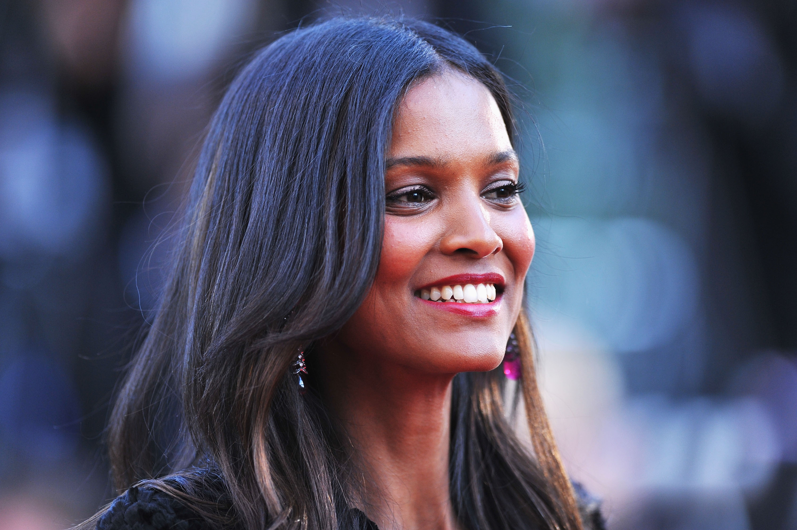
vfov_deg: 4.6
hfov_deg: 6.9
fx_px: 6637
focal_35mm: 300
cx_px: 398
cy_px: 265
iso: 800
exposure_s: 1/1000
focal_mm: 300
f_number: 2.8
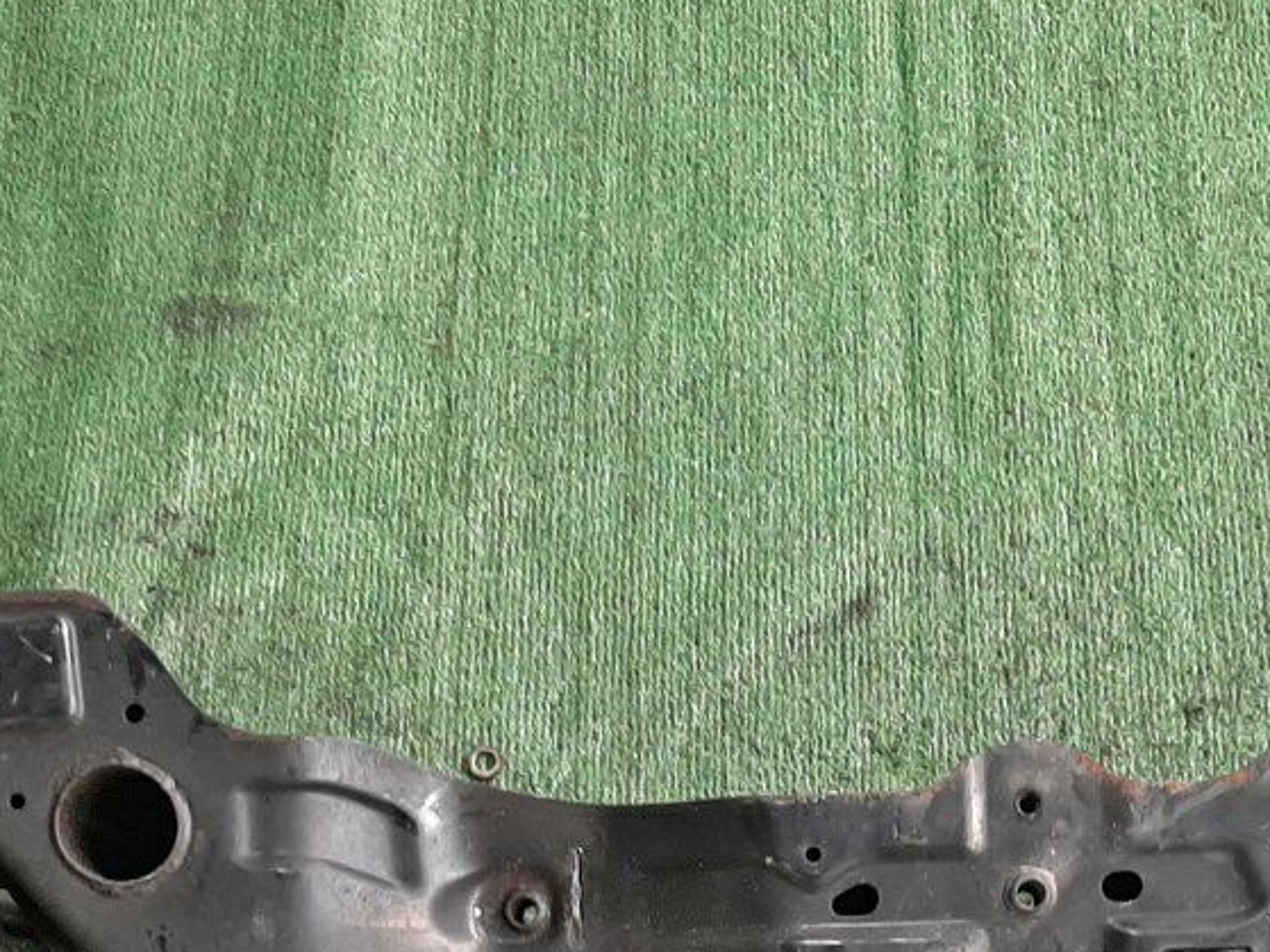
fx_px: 2458
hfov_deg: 28.9
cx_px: 775
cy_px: 1209
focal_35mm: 67
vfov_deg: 20.2
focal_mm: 3.93
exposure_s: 1/50
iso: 76
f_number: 1.7
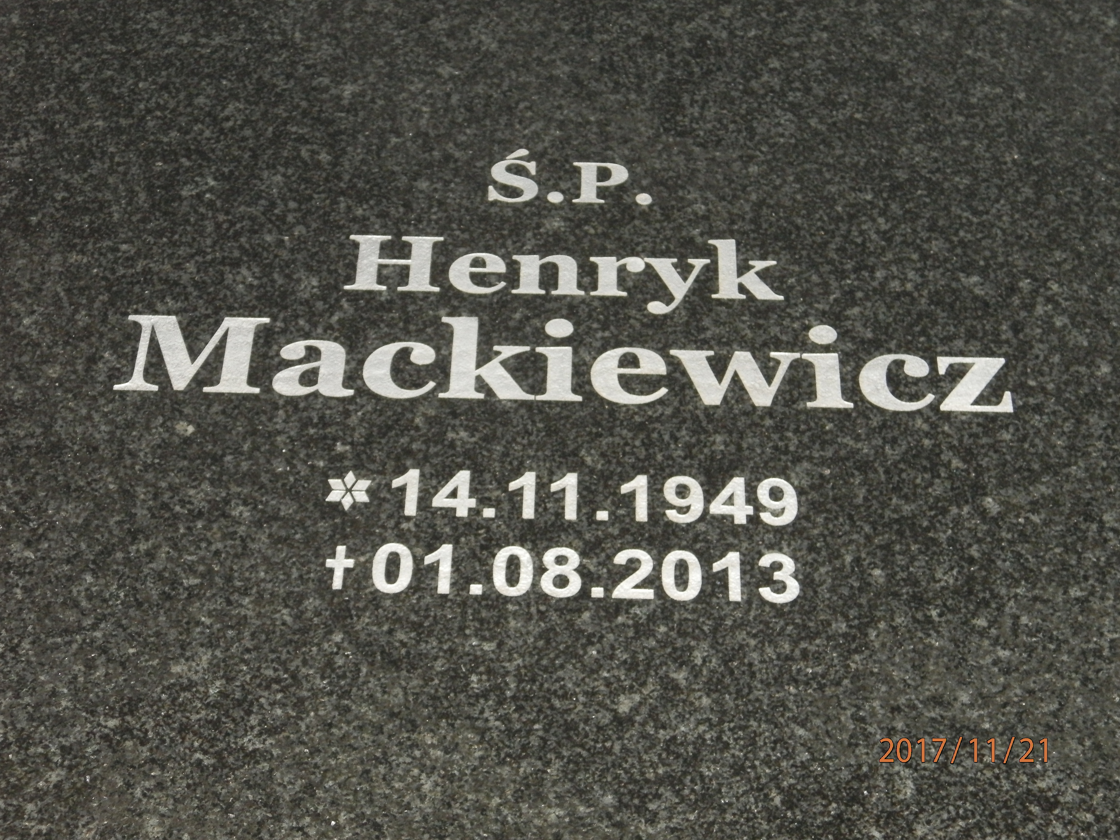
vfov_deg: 21.6
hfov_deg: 28.6
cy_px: 420
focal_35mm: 68
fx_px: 2200
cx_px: 560
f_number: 4
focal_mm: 12.2
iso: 250
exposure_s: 1/125
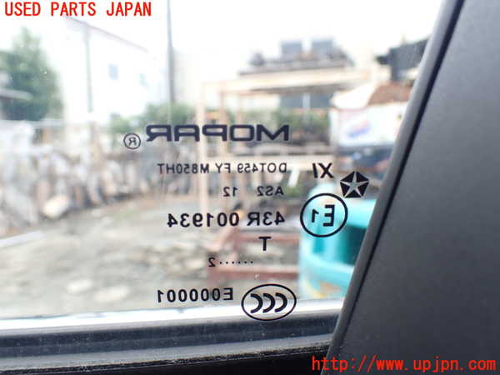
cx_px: 250
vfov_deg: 46.8
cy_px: 188
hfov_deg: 60.0
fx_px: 433
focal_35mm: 30
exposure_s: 1/125
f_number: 3.2
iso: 100
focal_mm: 5.4
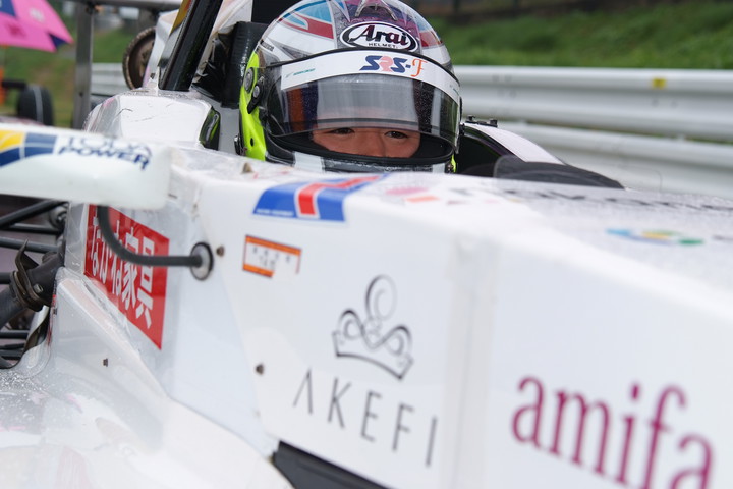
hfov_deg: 29.2
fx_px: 1405
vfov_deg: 19.7
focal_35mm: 69
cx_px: 366
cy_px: 244
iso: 100
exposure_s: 1/250
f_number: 4
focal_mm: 46
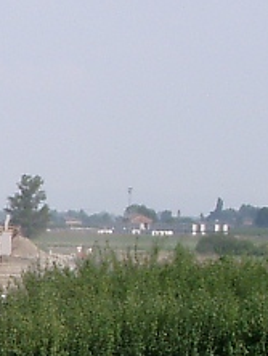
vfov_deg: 7.0
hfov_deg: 5.2
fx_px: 2895
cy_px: 455
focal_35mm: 281
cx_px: -324
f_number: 6.5
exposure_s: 1/400
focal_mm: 12.6
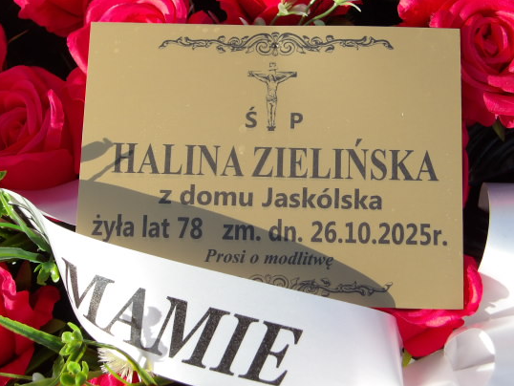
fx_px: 936
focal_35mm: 63
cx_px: 254
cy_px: 173
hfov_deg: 30.7
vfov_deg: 23.3
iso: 100
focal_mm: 9.4
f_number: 4.2
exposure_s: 1/365
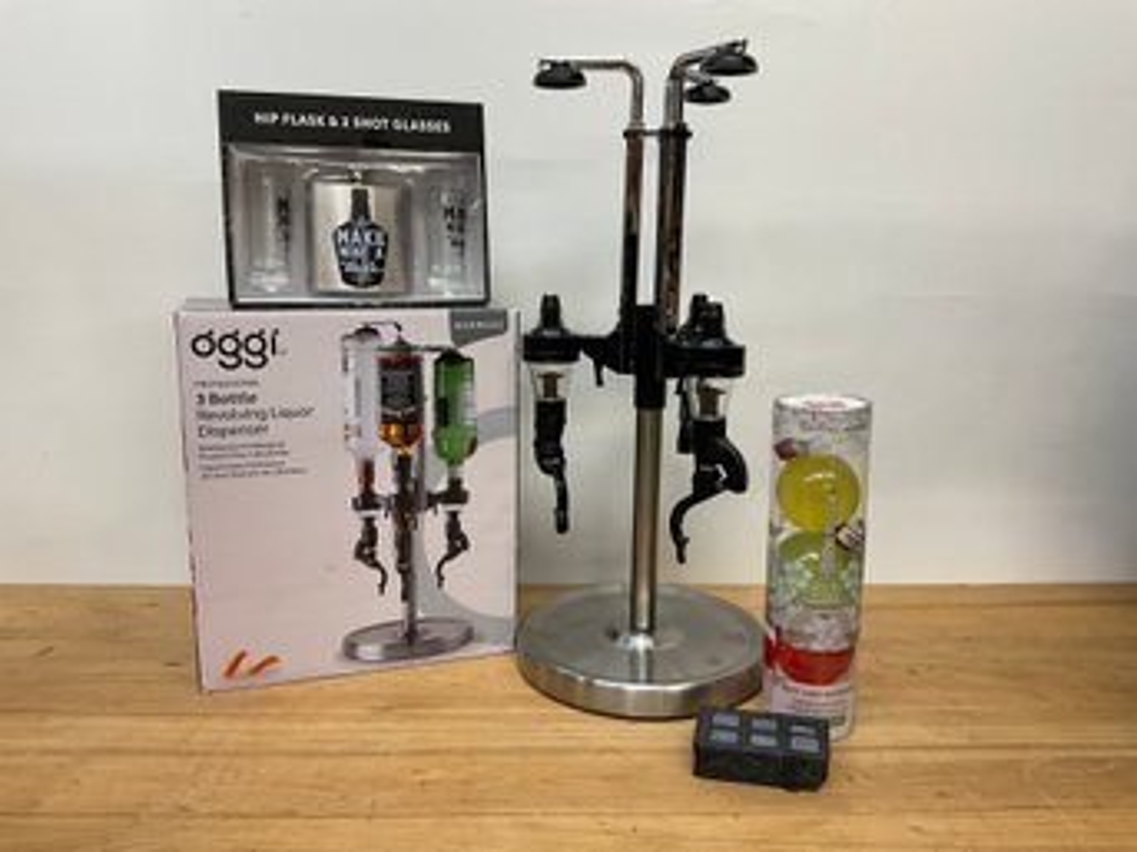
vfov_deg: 48.2
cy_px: 426
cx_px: 568
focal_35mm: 29
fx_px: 952
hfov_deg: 61.7
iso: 64
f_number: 1.8
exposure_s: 1/60
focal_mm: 3
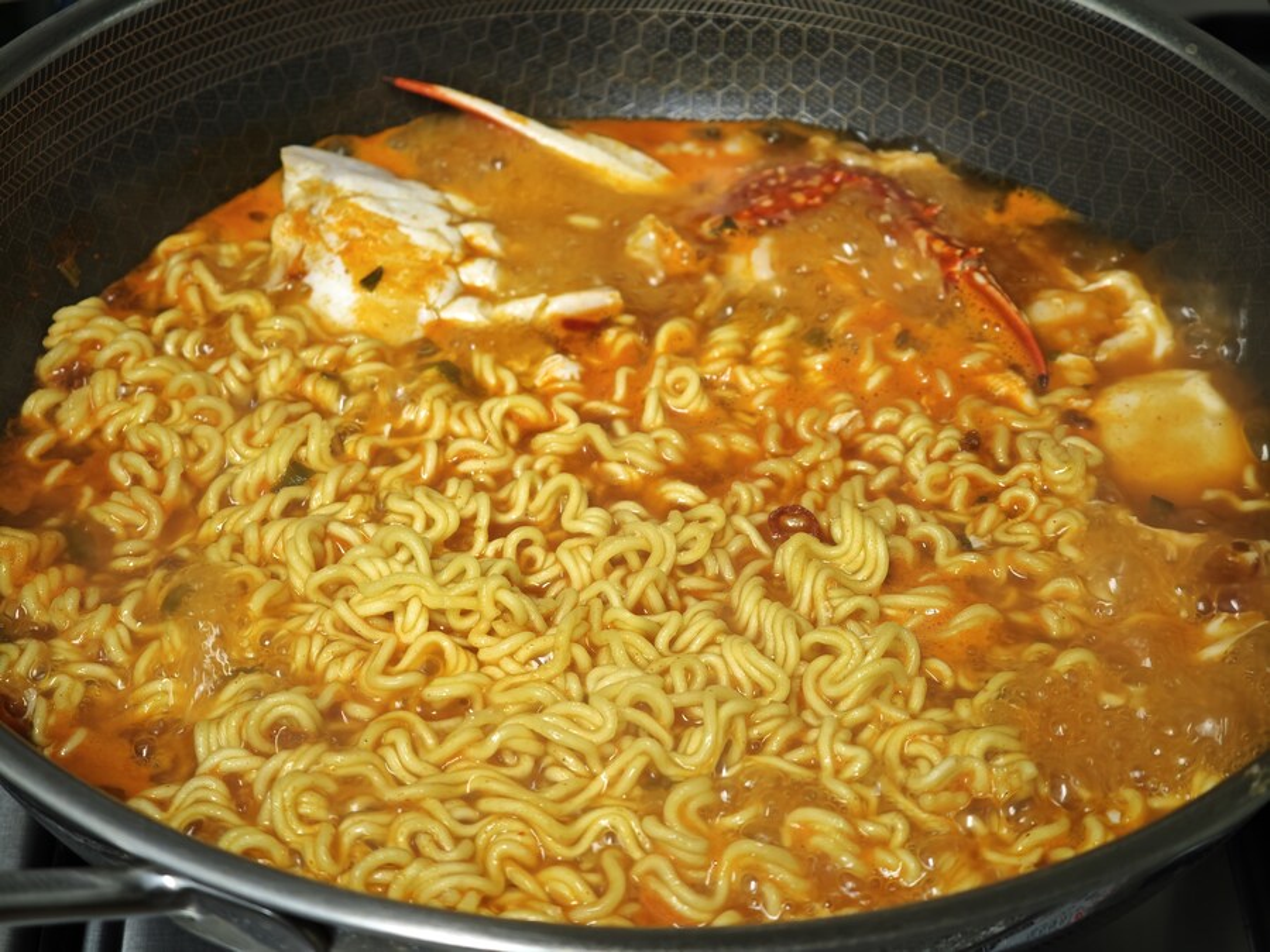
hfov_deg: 27.8
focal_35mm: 70
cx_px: 635
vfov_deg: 21.0
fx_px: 2568
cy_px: 476
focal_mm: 11.5
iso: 320
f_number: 1.8
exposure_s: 1/94.3
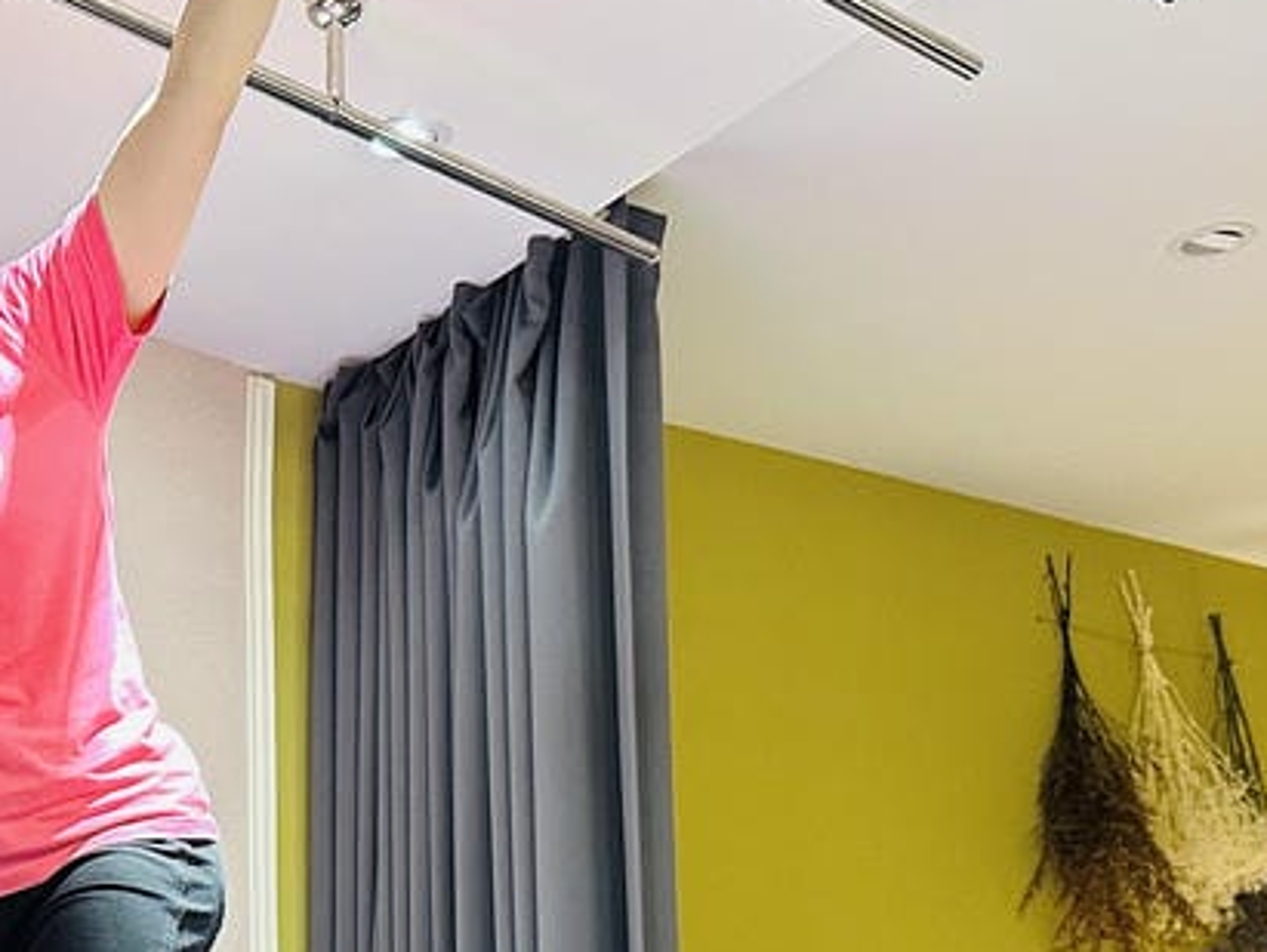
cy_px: 1094
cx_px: -105
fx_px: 2564
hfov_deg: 25.8
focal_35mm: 70
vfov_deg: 19.9
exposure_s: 1/60
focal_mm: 6.86
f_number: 1.78
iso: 250
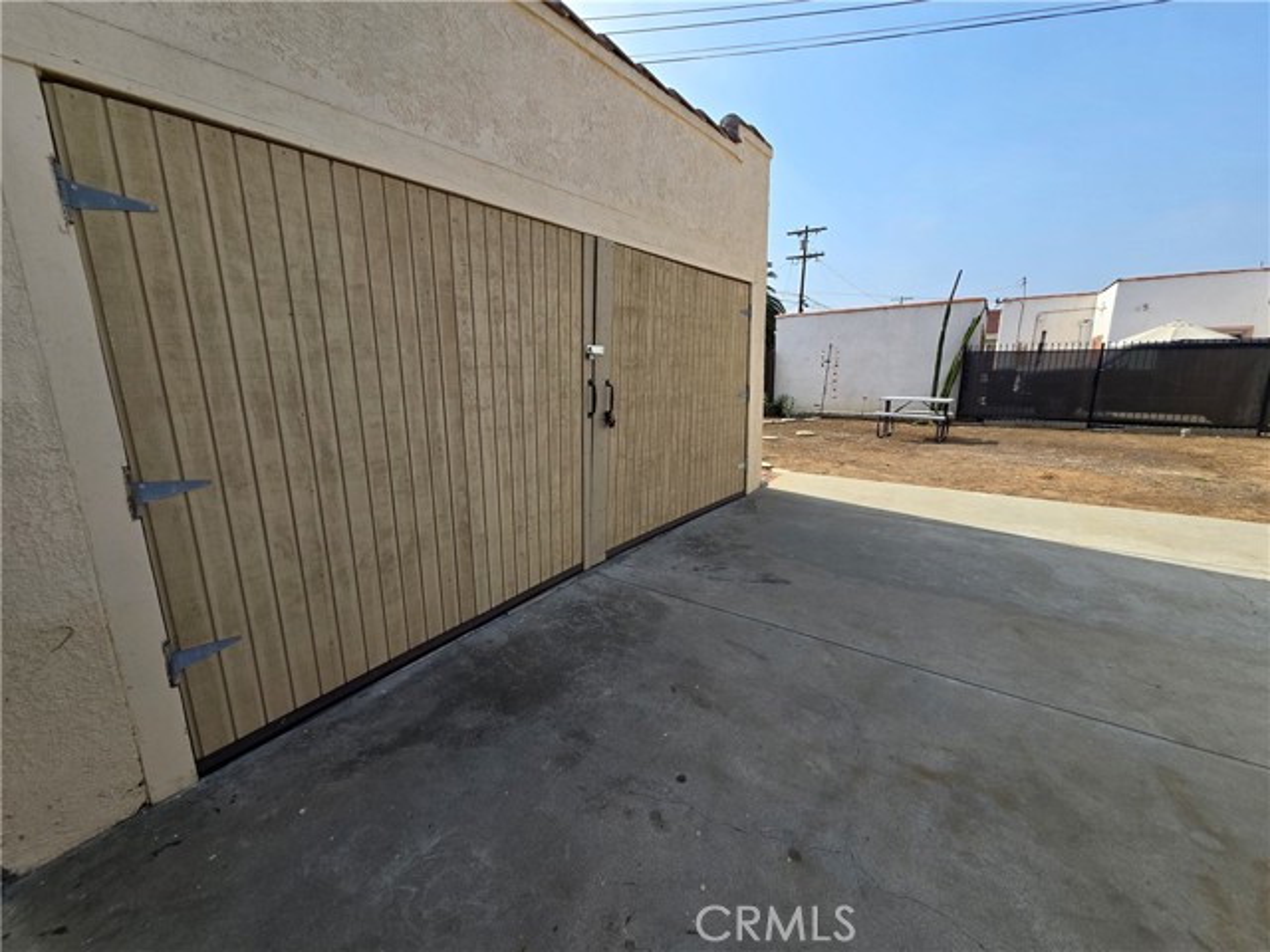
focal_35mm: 13
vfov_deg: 89.9
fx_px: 477
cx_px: 635
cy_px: 476
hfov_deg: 106.2
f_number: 2.2
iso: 50
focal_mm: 2.2
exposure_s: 1/1894
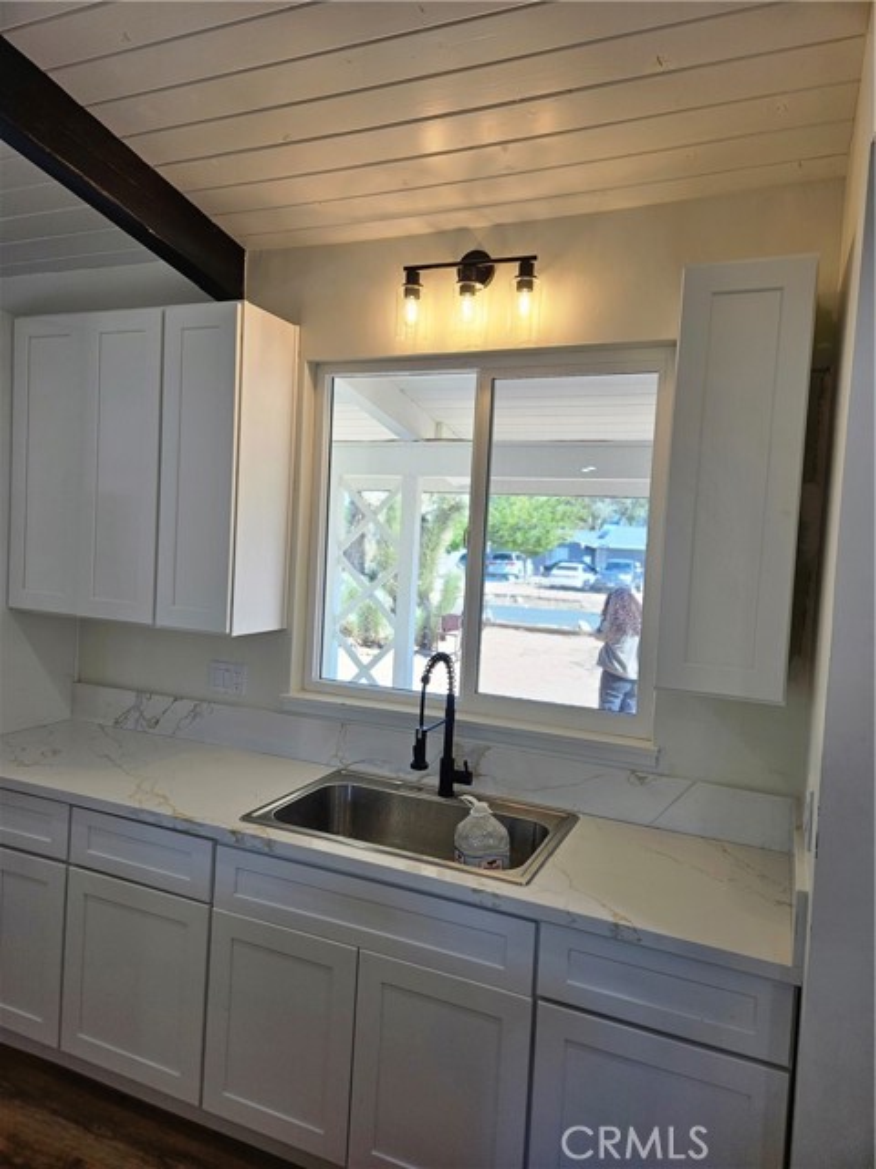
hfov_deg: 58.9
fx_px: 776
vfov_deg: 73.9
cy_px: 584
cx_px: 438
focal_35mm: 23
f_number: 1.8
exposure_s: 1/146
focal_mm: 5.4
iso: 25
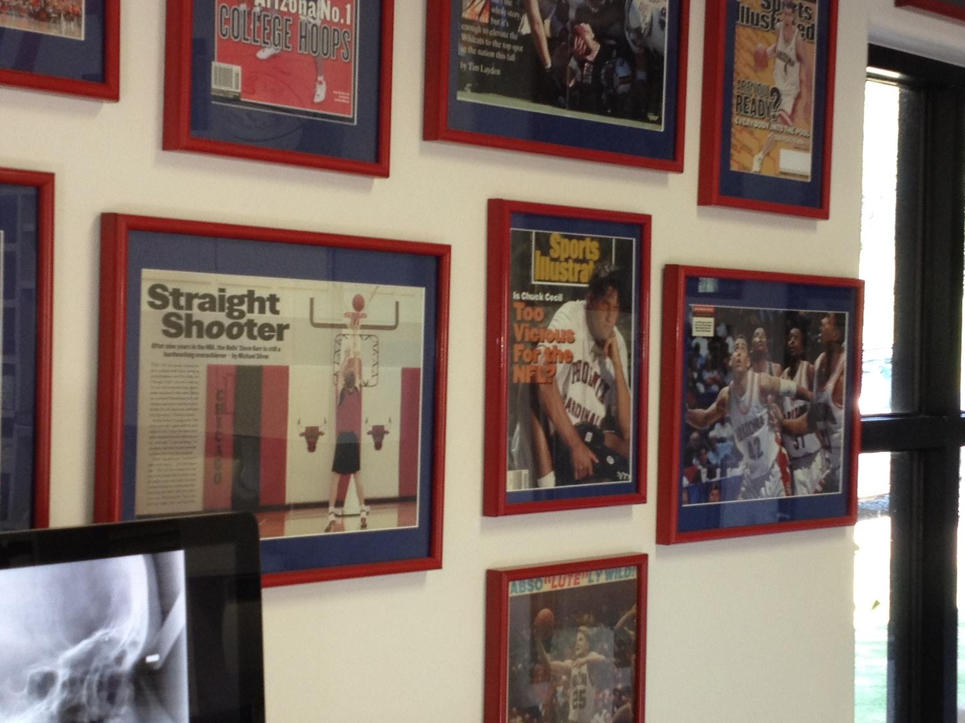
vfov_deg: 19.6
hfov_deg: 26.0
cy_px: 374
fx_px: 2091
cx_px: 540
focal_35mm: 75
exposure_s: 1/30
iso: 64
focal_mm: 4.28
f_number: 2.4
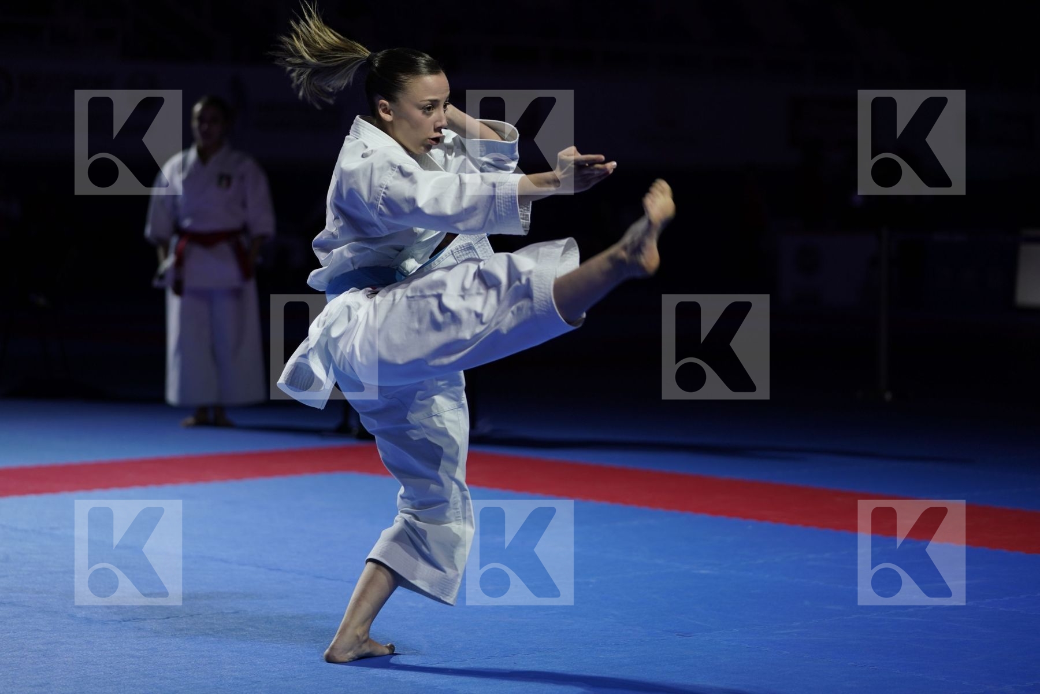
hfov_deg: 19.5
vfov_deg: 13.0
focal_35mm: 105
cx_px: 520
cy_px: 347
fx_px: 3033
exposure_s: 1/500
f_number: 2.8
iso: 500
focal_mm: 105
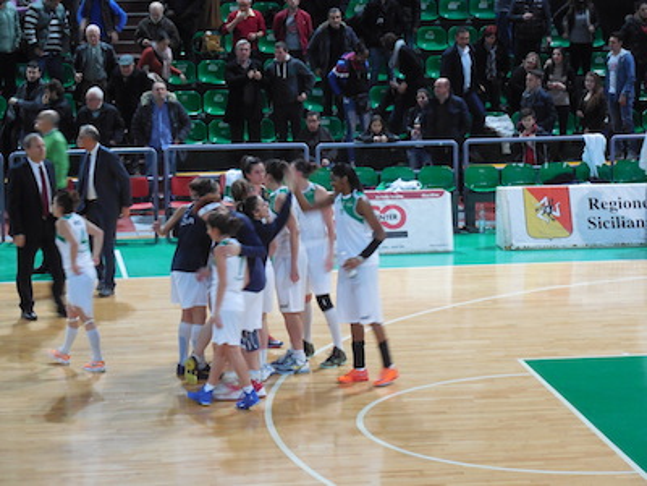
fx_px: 2505
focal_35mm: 134
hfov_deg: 14.7
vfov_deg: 11.1
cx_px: 324
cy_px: 243
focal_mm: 24.2
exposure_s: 1/15
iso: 800
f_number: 4.9
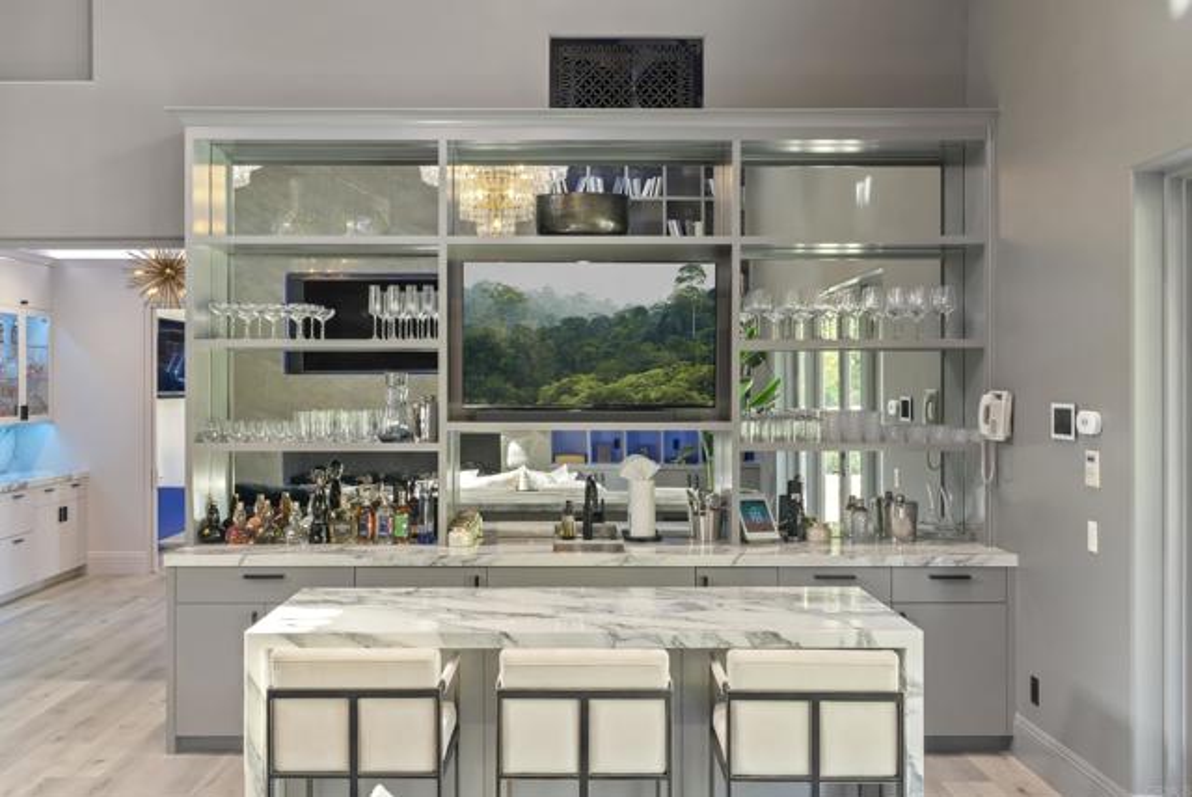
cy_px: 398
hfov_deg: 54.4
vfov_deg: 37.9
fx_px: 1160
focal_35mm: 35
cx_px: 596
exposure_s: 1.3
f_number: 13
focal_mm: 35
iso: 500
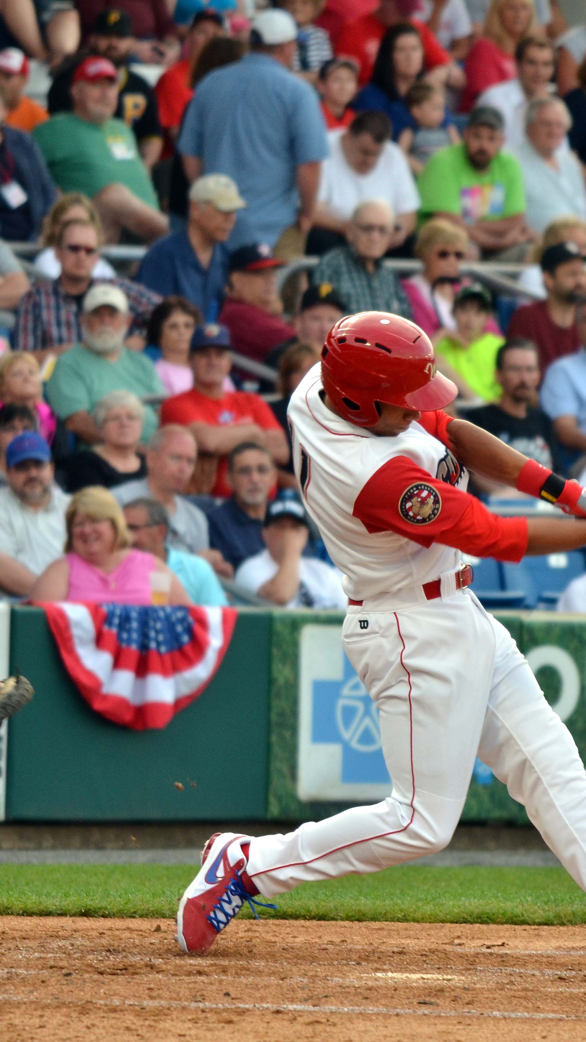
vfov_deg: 3.8
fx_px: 15719
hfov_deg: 2.1
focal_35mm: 569
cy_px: 521
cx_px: 403
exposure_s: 1/400
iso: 640
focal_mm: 240
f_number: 5.6
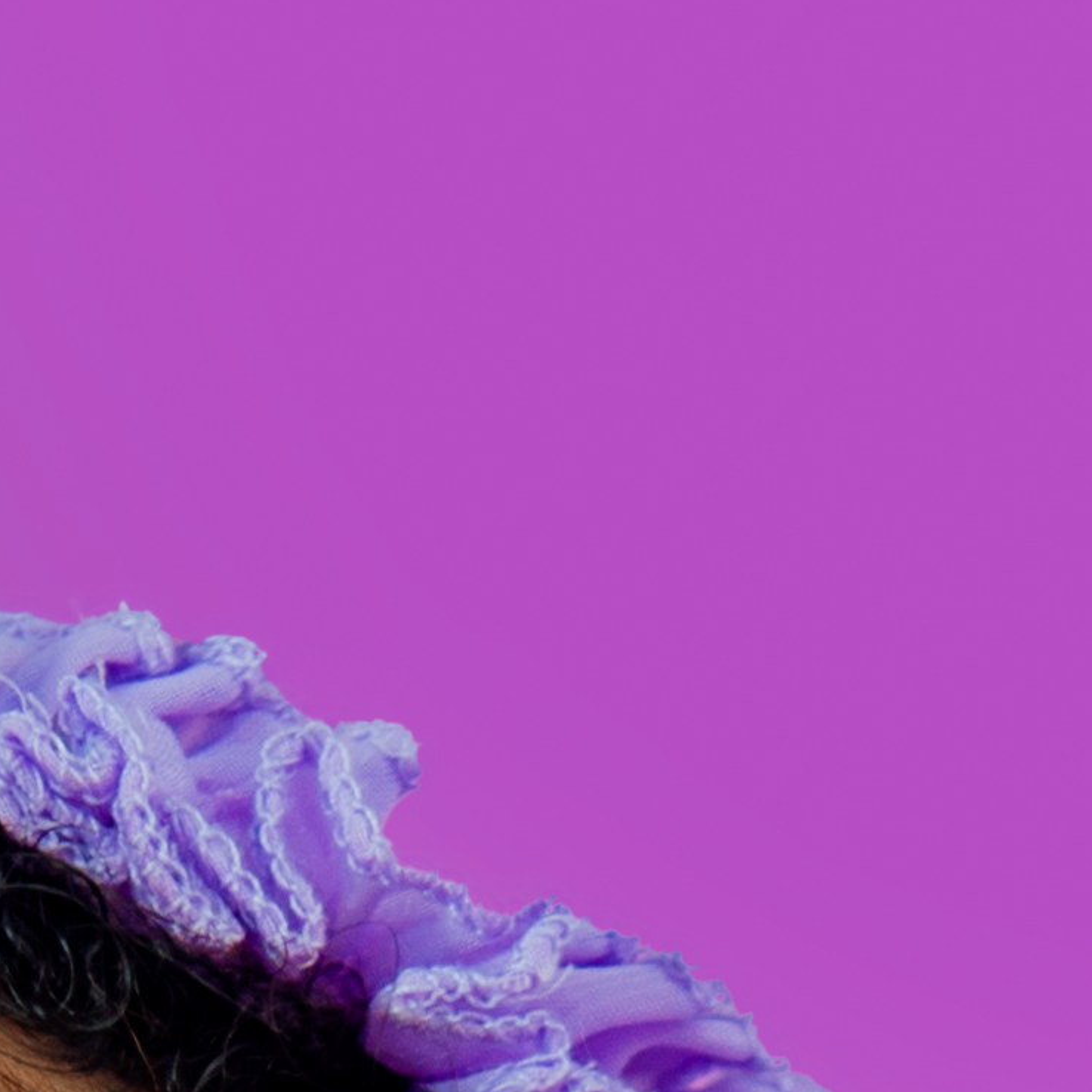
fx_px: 13669
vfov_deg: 4.5
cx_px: 1203
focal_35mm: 383
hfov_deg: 4.6
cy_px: 2804
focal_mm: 55
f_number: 4
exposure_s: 1/200
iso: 200
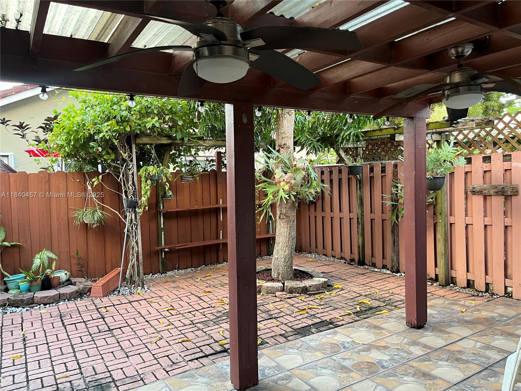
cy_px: 196
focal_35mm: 26
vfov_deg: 53.1
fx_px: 391
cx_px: 260
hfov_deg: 67.3
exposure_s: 1/60
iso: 125
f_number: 1.6
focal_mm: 5.1
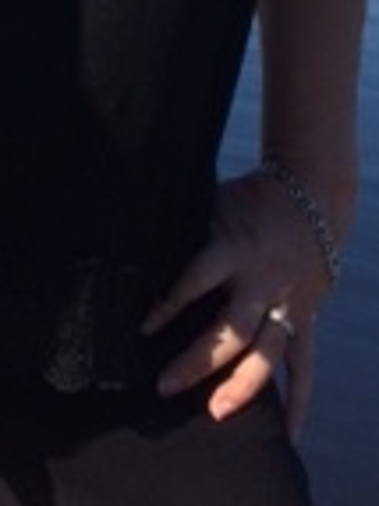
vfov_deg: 13.9
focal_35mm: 130
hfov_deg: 10.8
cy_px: -343
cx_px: -248
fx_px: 1901
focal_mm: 4.15
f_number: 2.2
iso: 32
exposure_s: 1/2283
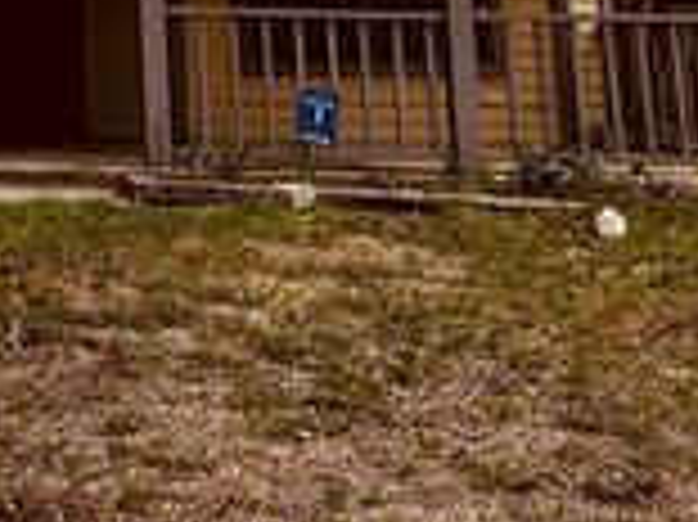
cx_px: -216
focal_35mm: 84
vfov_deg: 15.8
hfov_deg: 21.1
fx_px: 1692
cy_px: -308
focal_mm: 5.7
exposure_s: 1/5882
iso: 50
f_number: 1.5
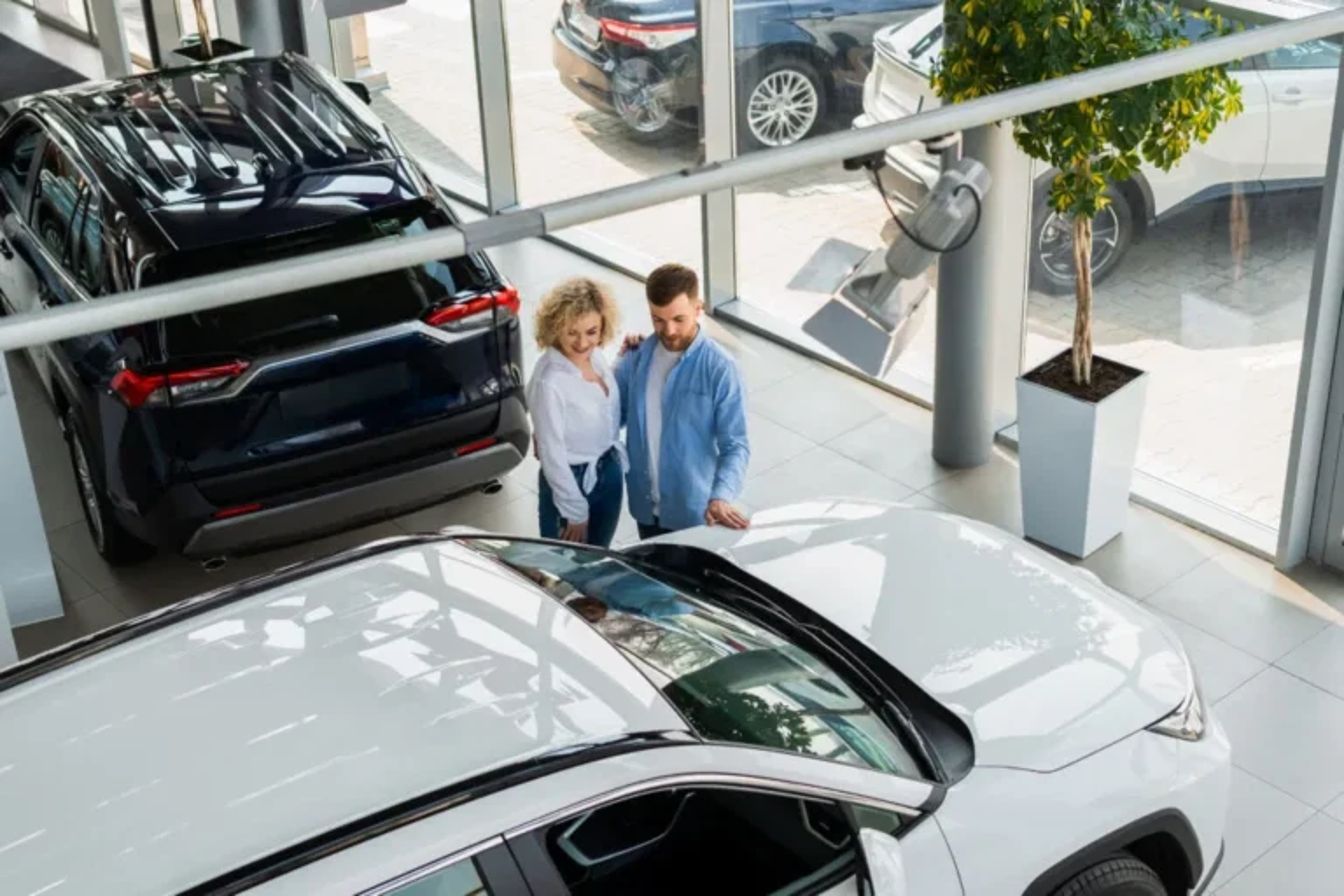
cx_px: 672
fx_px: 1941
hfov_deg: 38.2
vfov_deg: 26.0
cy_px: 448
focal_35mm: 52
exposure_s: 1/1000
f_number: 3.5
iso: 400
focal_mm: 35
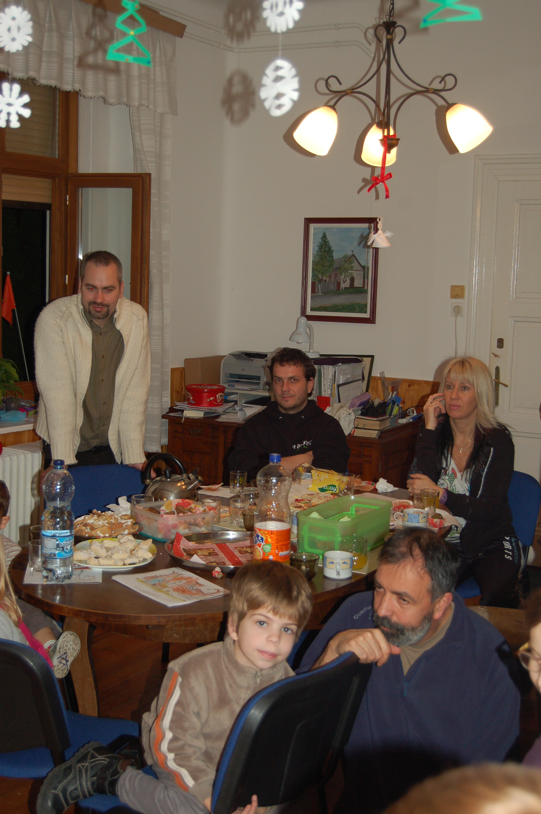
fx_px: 1084
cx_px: 270
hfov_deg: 28.0
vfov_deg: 41.1
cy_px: 407
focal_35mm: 48
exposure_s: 1/60
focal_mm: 32
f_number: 4.5
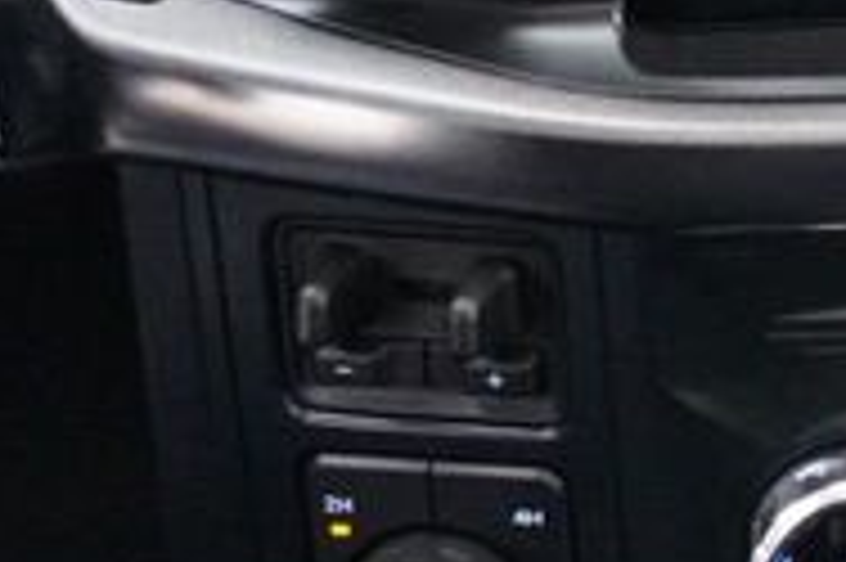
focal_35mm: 131
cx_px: 1827
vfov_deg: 10.3
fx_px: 3076
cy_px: -144
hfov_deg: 13.0
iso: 6400
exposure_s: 1/160
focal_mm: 16
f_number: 3.5
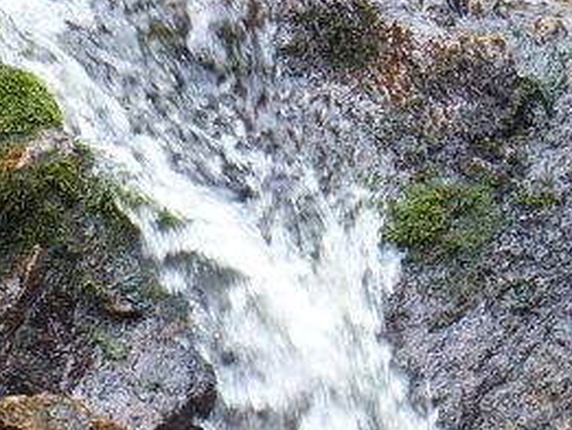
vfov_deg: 1.6
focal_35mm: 940
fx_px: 15540
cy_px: -184
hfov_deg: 2.1
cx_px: 267
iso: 100
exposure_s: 1/125
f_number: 3.2
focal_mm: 33.5
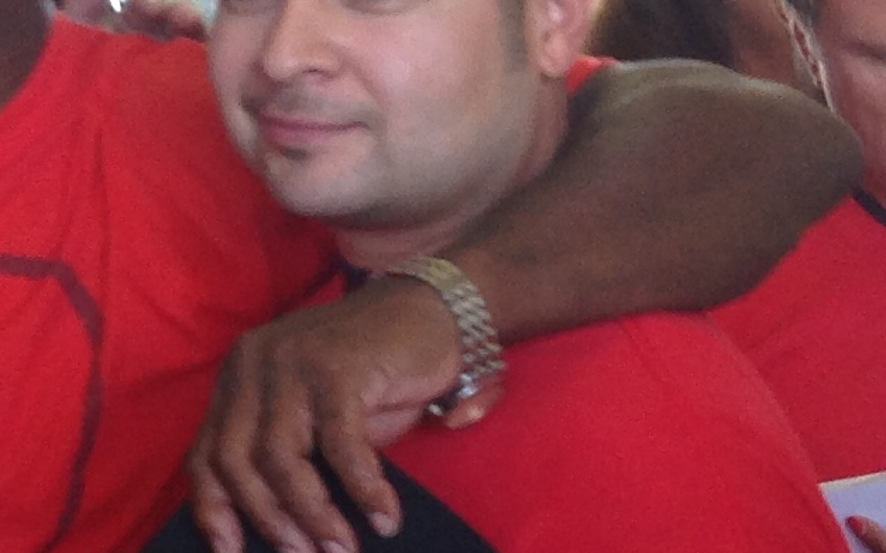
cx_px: -491
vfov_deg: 8.5
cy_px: 87
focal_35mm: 153
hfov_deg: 12.9
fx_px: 3693
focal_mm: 4.28
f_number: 2.4
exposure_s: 1/60
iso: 80
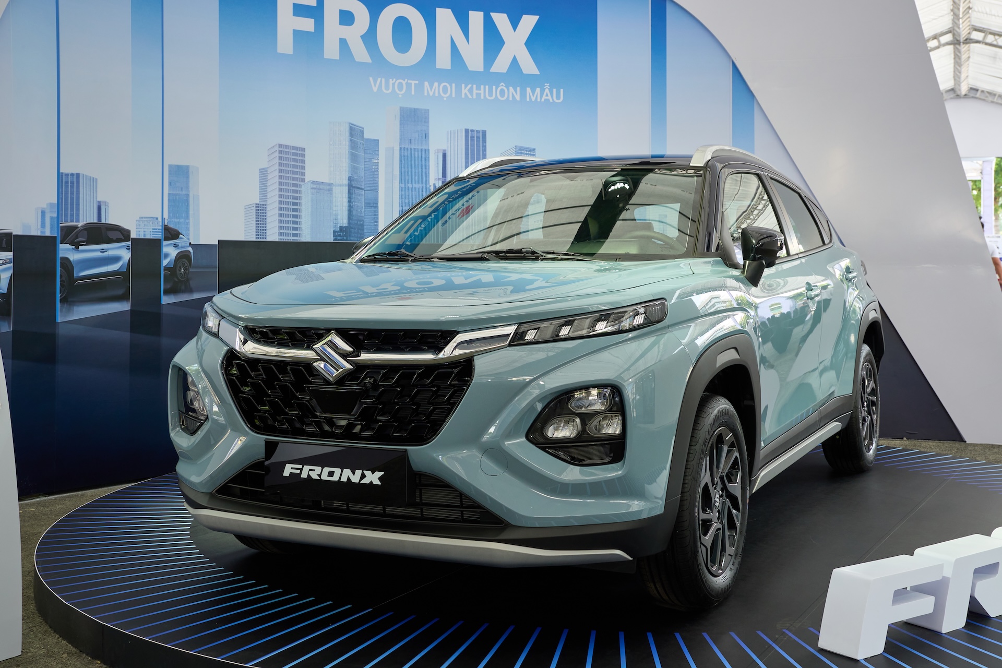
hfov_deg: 49.6
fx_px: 1085
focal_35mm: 39
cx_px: 501
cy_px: 334
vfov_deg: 34.2
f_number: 5
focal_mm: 26
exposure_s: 1/160
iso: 400
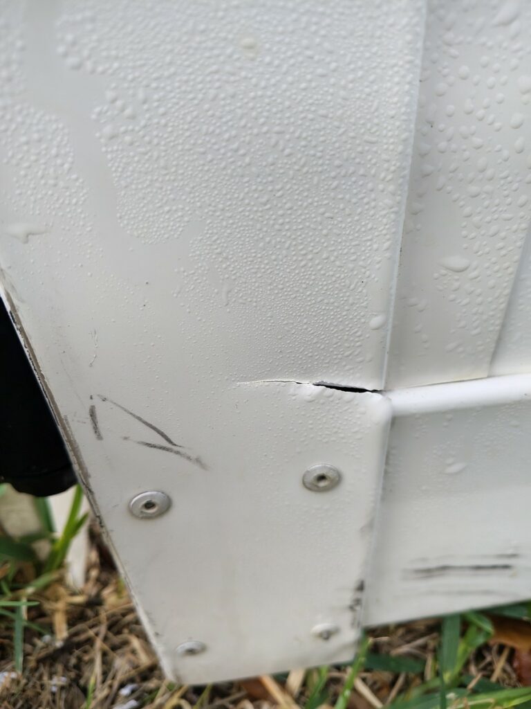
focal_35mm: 24
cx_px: 266
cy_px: 354
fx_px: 491
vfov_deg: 71.6
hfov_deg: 56.8
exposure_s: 1/161
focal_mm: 5.56
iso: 100
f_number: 1.8
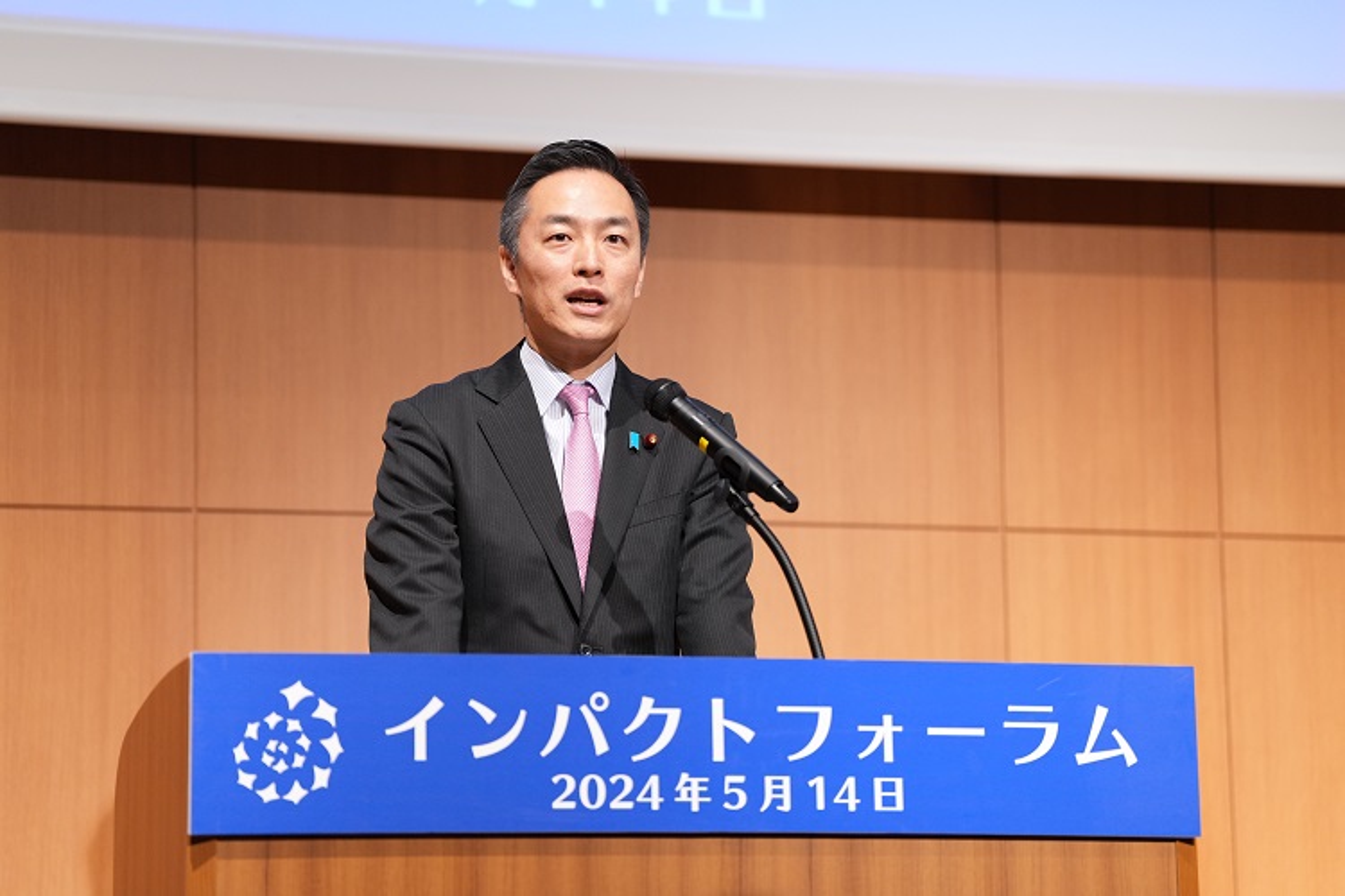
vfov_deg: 10.7
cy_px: 448
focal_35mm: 128
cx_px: 672
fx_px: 4782
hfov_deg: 16.0
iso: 1600
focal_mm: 128
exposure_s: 1/250
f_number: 2.8
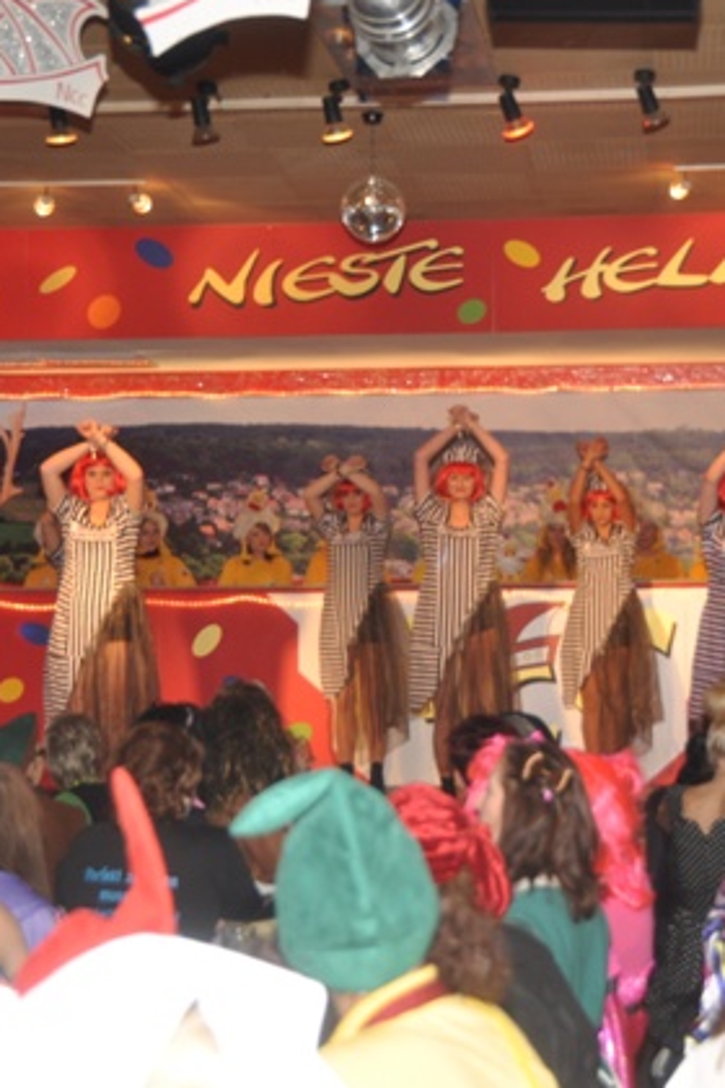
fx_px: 2205
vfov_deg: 27.7
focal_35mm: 73
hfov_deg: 18.6
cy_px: 543
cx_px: 526
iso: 400
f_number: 5
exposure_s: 1/60
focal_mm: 32
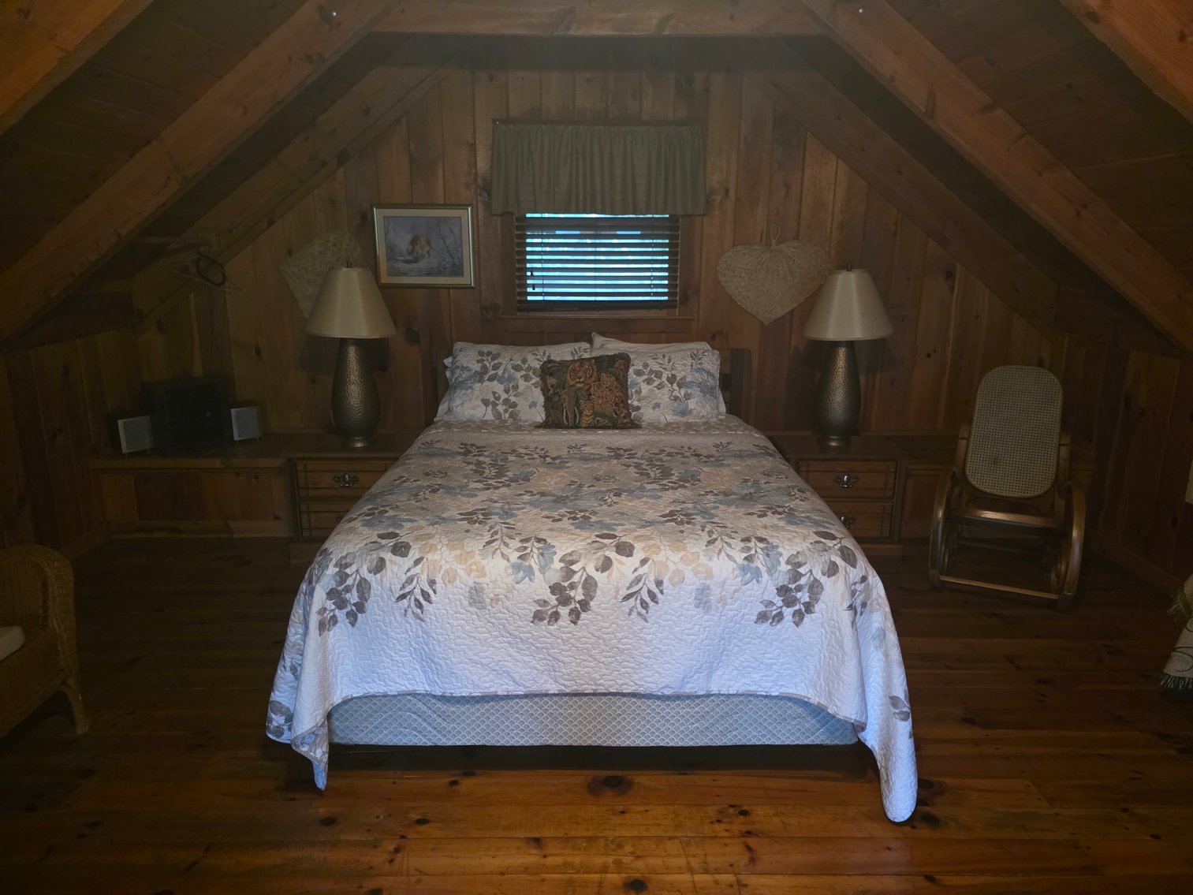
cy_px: 448
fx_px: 793
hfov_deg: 73.9
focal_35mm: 23
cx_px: 596
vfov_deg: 58.9
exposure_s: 1/60
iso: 1600
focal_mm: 6.3
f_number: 1.7
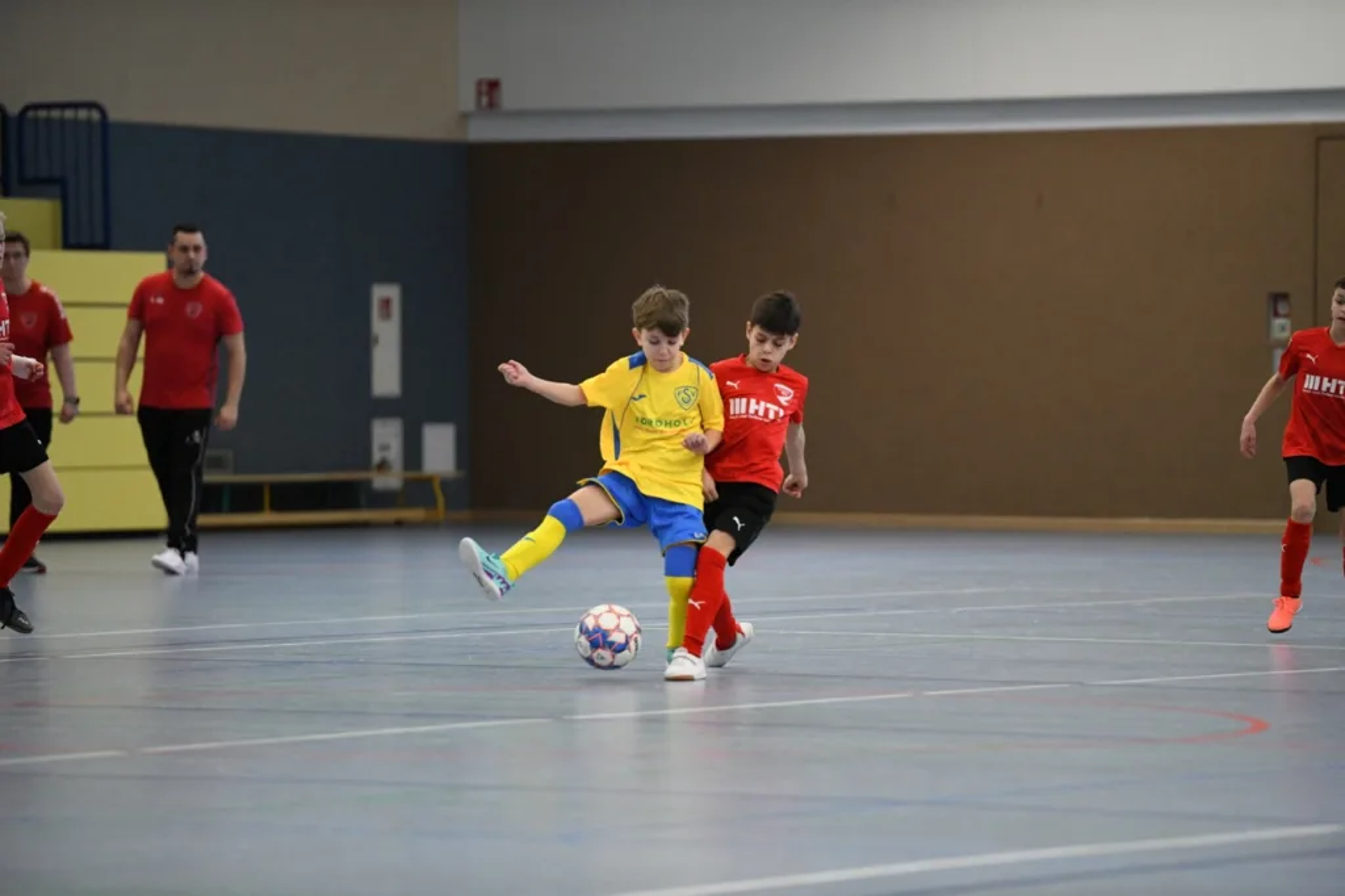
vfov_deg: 6.9
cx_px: 672
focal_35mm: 200
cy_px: 448
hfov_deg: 10.3
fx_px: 7469
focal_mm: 200
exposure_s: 1/1250
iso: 8000
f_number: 2.8
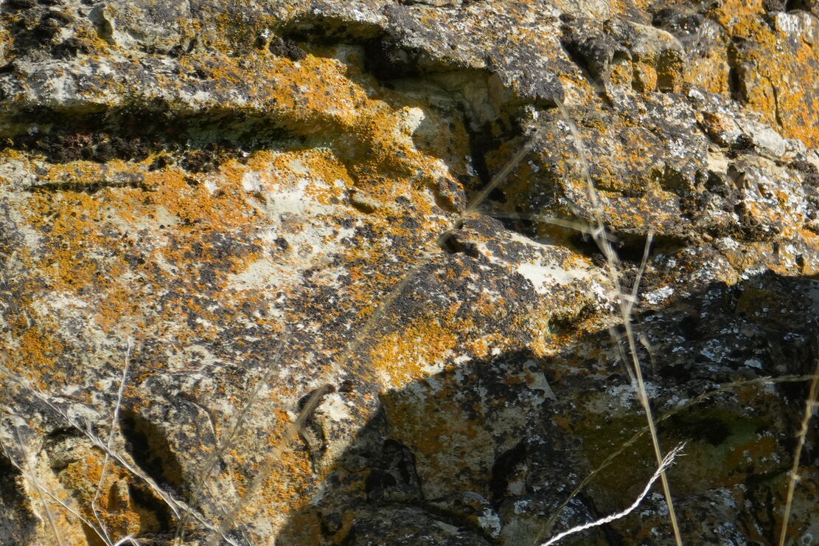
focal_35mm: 743
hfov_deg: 2.8
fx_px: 16897
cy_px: 345
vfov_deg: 1.8
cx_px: 1298
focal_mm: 191
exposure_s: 1/1000
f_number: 7.1
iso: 500
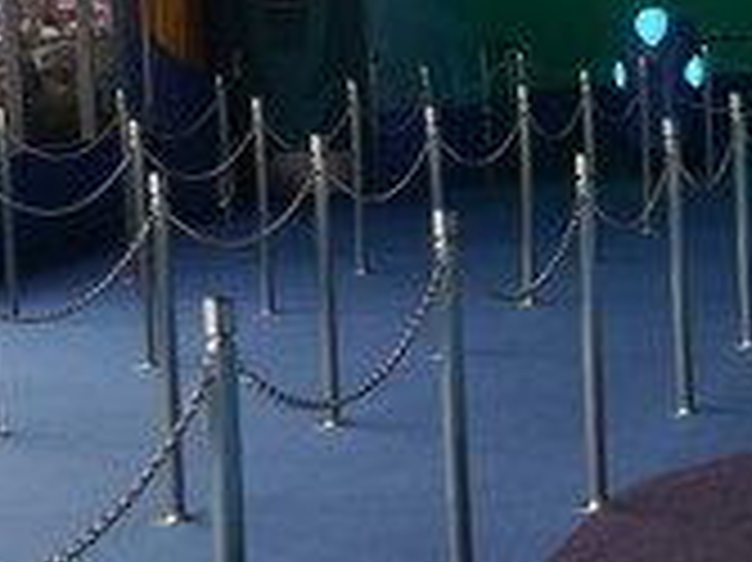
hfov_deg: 16.3
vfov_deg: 12.6
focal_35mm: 115
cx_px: 932
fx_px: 2496
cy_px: -49
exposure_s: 1/60
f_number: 3.6
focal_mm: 15
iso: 320
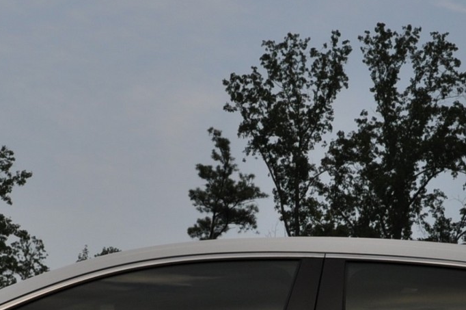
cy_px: 375
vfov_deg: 9.4
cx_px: 238
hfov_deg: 14.4
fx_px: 1849
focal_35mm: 143
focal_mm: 26
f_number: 8
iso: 200
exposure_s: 1/250
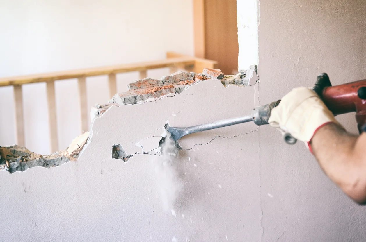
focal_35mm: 75
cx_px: 183
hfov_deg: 27.0
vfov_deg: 18.1
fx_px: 761
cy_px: 121
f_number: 2.8
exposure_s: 1/250
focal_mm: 50
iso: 800
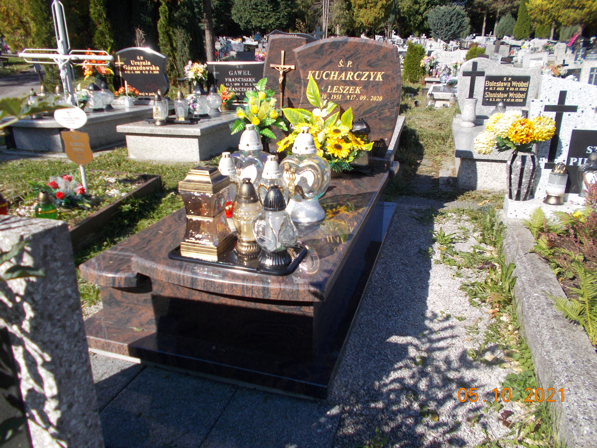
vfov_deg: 53.1
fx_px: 448
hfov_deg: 67.3
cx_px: 298
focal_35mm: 26
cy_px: 224
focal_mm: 4.6
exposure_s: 1/100
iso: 80
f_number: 8
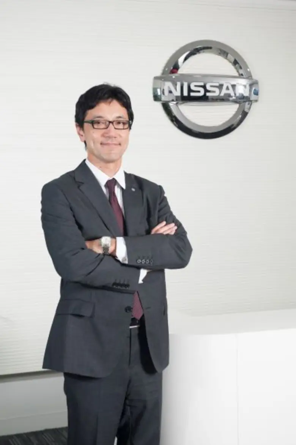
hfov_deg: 19.4
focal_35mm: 70
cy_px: 222
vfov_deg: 28.9
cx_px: 148
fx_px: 864
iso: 200
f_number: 5.6
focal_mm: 70
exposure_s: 1/125
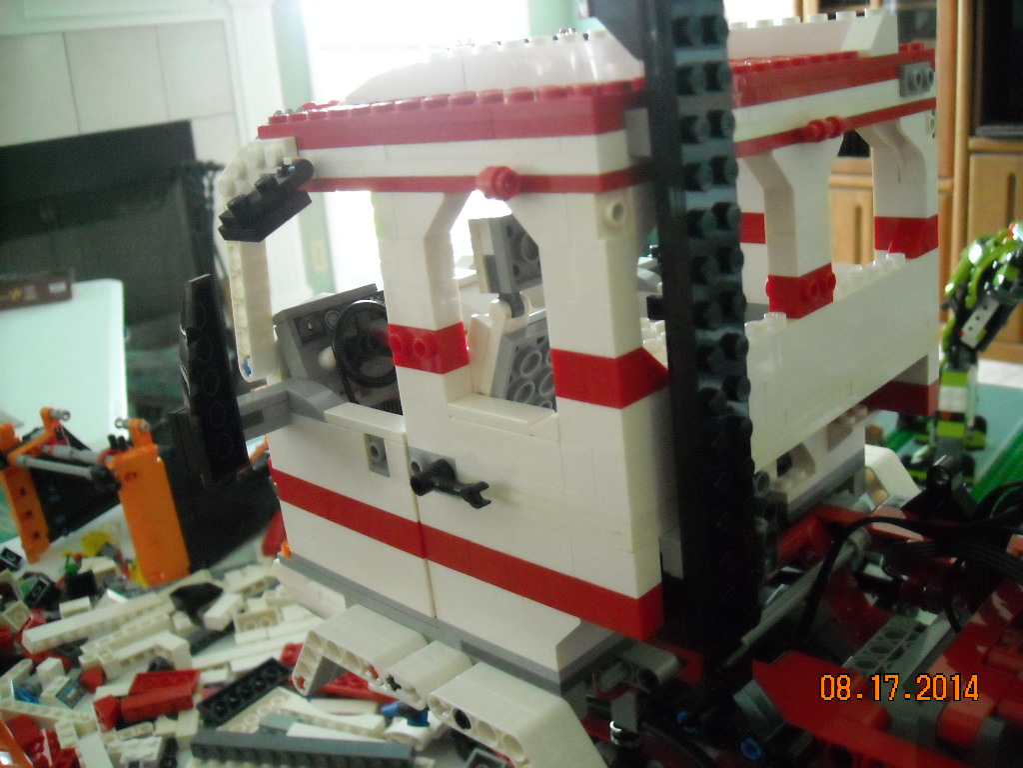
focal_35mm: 35
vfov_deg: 40.7
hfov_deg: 52.6
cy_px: 384
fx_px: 1034
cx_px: 512
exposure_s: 1/21
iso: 800
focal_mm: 5.7
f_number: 2.8
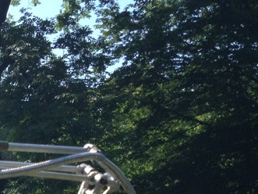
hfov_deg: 14.6
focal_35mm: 127
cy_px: 331
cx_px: -108
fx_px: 946
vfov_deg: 11.0
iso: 64
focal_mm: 4.28
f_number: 2.4
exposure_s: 1/717
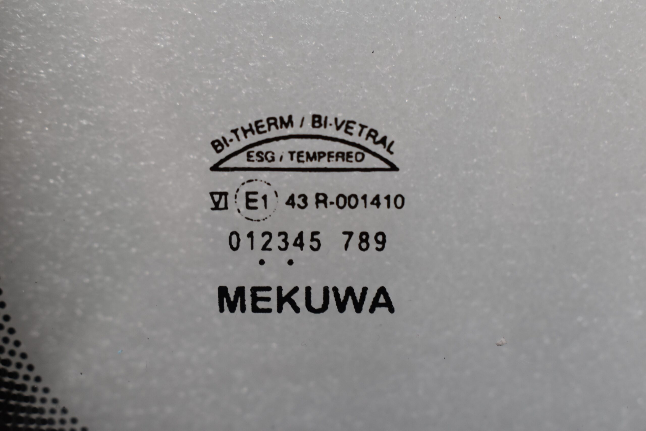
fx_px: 1238
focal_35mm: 69
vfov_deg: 19.7
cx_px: 323
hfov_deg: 29.2
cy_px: 216
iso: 360
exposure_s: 1/60
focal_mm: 46
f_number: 8
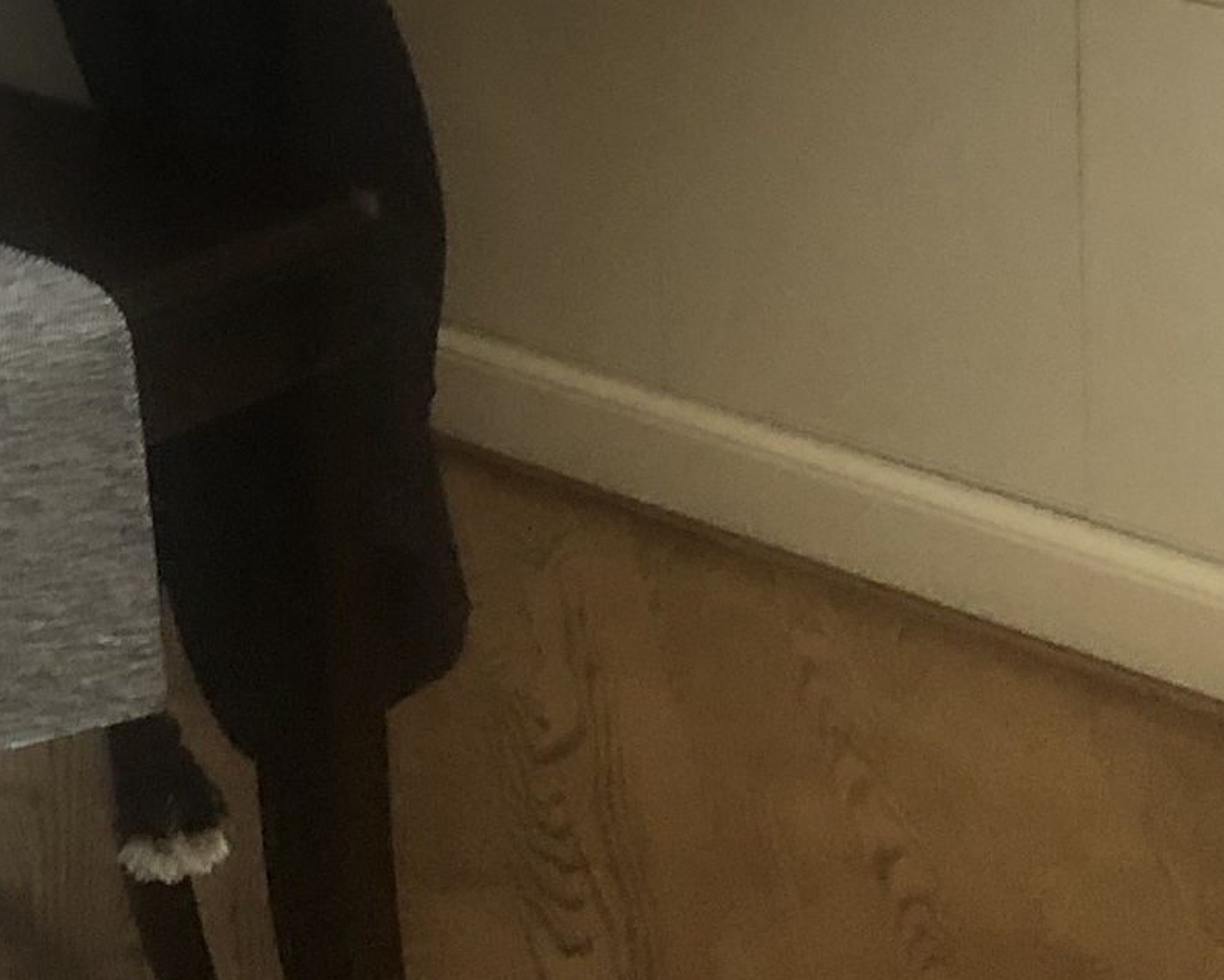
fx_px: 3841
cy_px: -609
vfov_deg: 13.5
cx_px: -292
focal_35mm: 106
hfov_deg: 17.2
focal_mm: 4
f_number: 1.8
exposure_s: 1/15
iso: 64
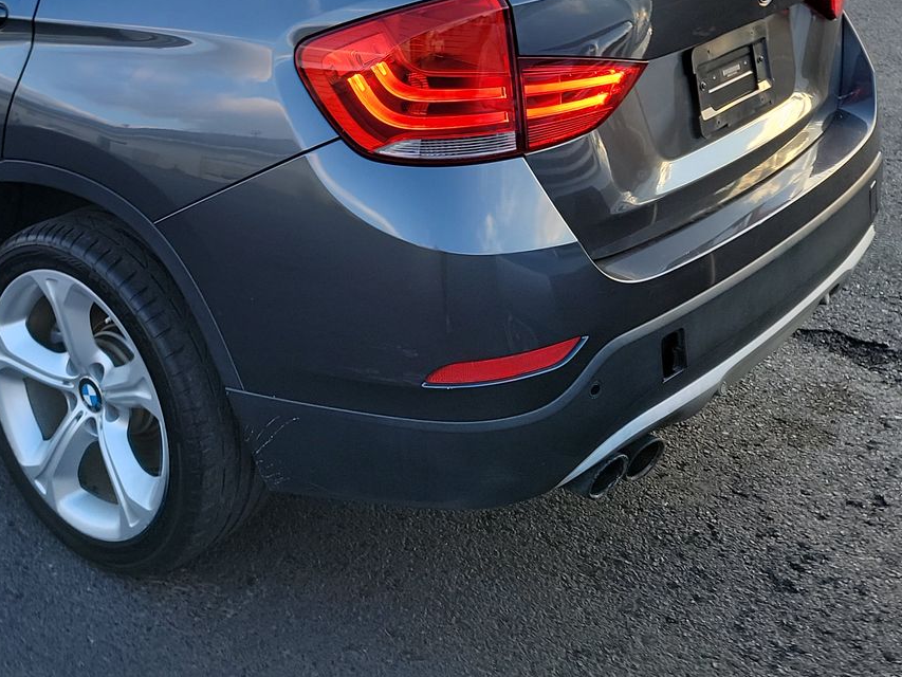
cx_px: 191
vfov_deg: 30.6
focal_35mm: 45
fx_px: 1173
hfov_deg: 40.5
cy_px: 52
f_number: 1.8
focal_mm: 6.7
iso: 50
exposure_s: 1/160
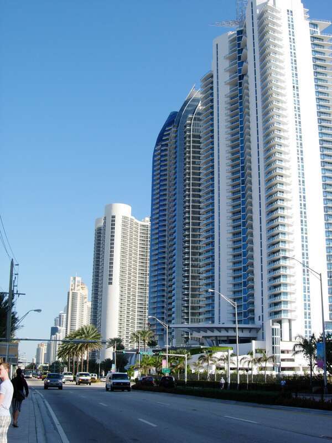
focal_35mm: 41
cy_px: 222
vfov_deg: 45.8
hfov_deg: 35.1
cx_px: 166
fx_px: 524
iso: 64
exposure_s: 1/558
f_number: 4.9
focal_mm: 8.5
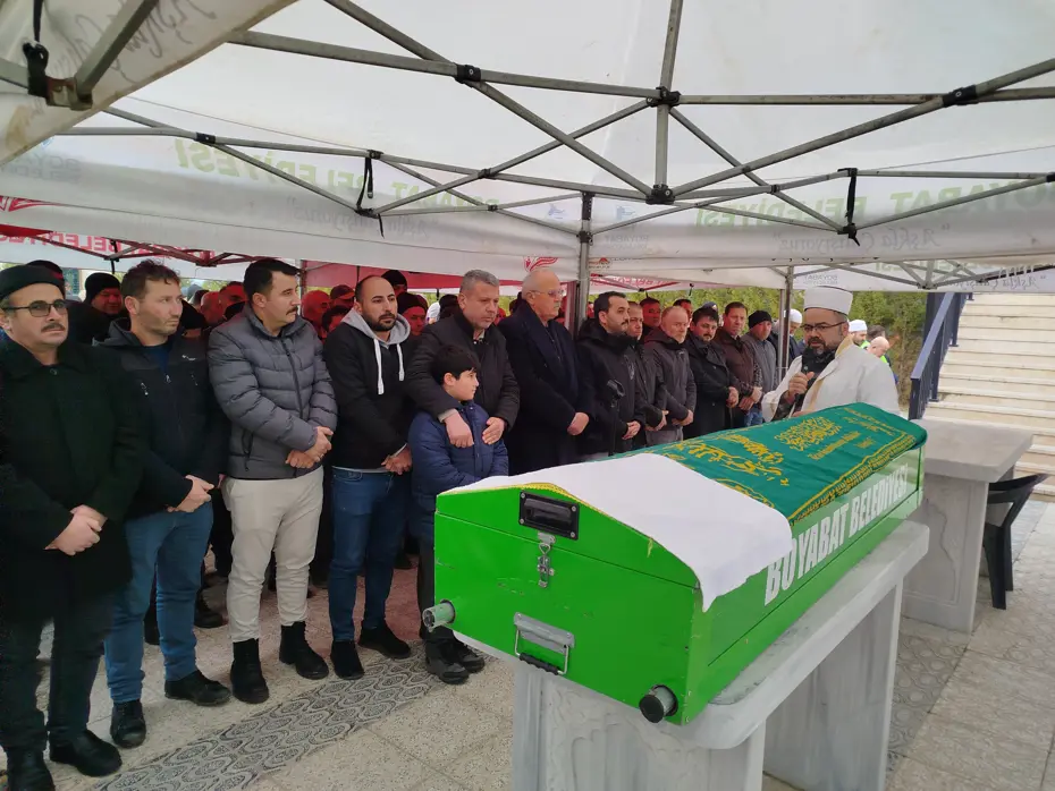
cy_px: 396
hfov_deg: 71.6
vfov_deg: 56.8
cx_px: 528
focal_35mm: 24
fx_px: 732
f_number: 1.7
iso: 64
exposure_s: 1/100
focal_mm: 5.31
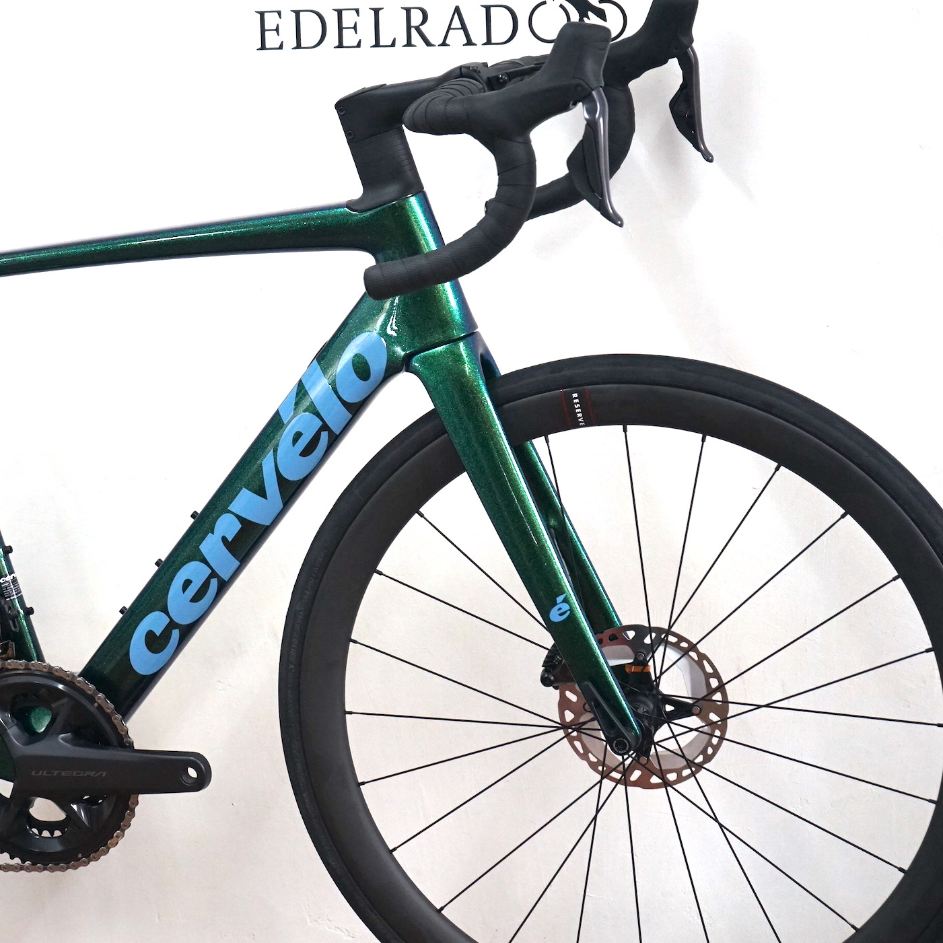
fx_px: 2835
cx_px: 173
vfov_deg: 18.9
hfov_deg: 18.7
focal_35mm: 92
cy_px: 445
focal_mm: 66
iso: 1600
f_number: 5.6
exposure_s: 1/160
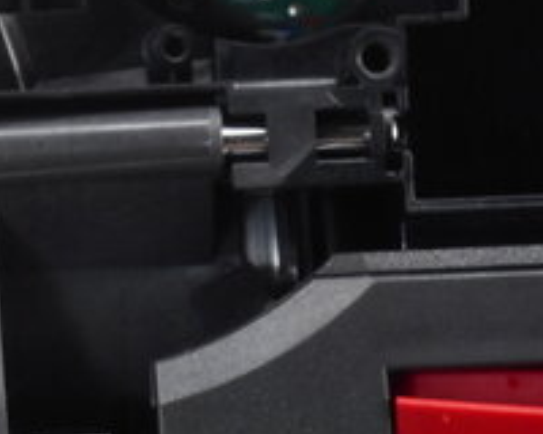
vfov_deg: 3.5
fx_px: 7087
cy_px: -87
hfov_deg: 4.4
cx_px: -166
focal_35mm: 441
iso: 320
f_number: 6.2
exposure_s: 1/60
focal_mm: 27.4
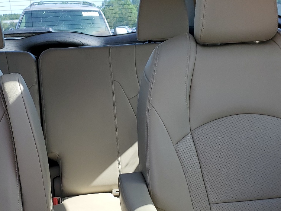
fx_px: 446
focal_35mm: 55
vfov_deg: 26.4
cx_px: 121
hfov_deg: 34.9
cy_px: 142
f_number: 1.5
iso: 50
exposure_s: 1/263
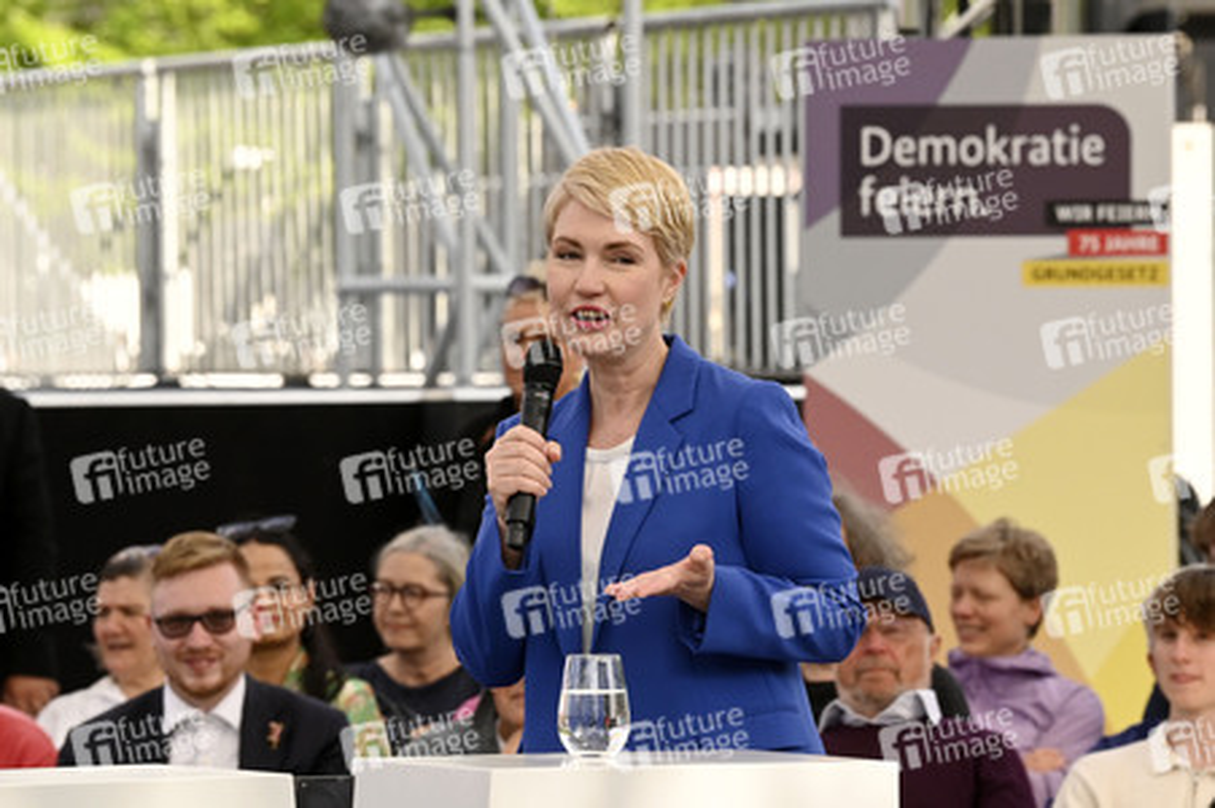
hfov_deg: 10.3
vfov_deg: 6.9
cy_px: 404
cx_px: 608
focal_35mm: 200
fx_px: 6745
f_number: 9
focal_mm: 200
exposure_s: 1/1600
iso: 2000
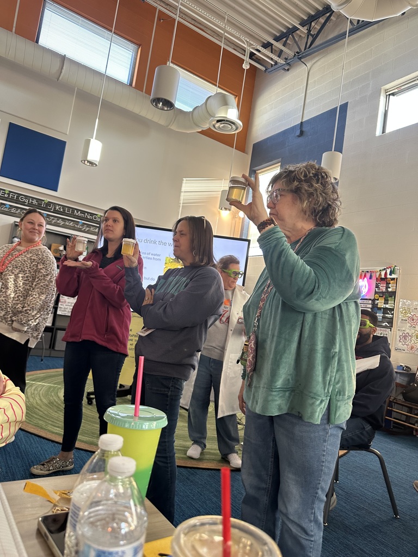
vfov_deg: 71.6
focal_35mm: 24
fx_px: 386
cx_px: 209
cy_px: 278
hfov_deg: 56.8
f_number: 1.78
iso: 200
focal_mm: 6.86
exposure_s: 1/60
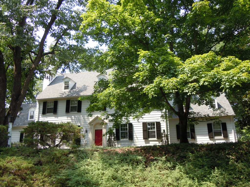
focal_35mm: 30
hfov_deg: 60.0
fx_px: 217
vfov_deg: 46.8
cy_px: 94
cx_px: 125
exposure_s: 1/200
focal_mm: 5.4
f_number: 3.5
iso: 100
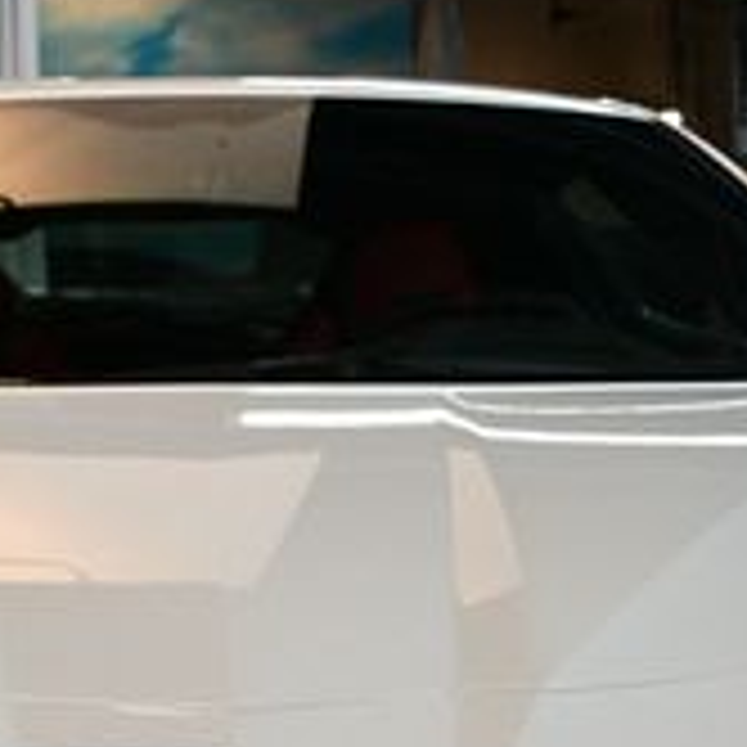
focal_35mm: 118
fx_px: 2881
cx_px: 212
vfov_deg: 14.5
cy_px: 747
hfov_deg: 14.7
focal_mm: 24
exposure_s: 1/200
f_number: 3.8
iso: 800
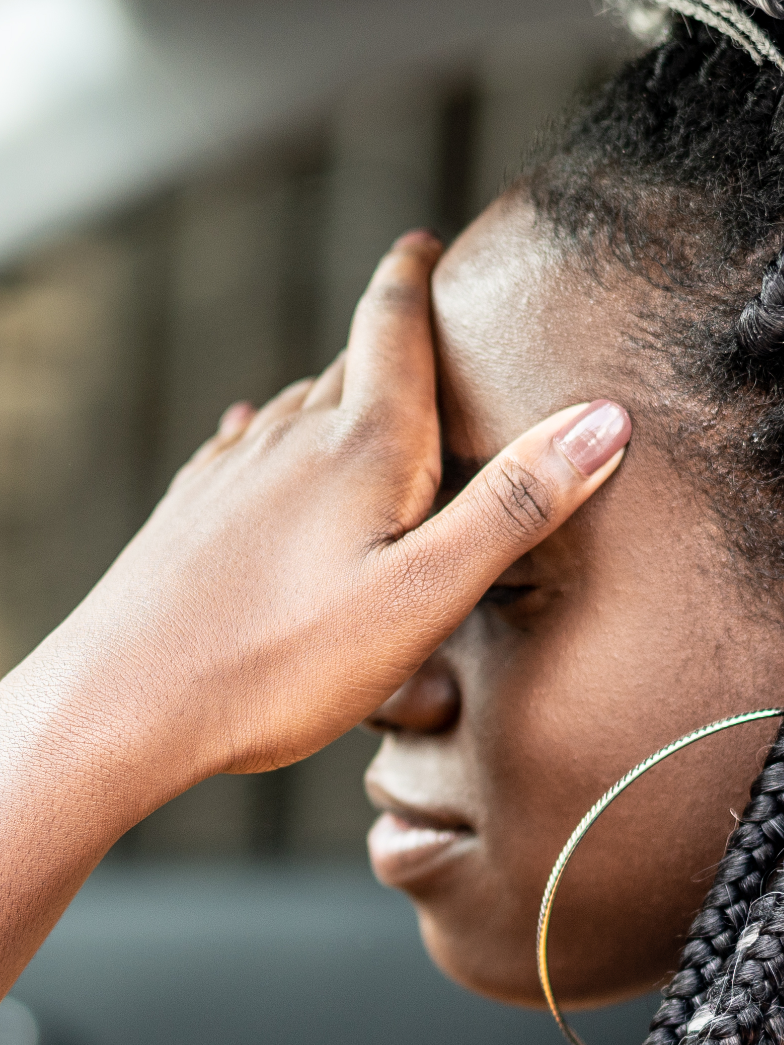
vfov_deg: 10.7
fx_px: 5558
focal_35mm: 184
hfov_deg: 8.1
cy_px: 667
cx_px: 231
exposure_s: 1/640
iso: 160
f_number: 1.4
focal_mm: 50
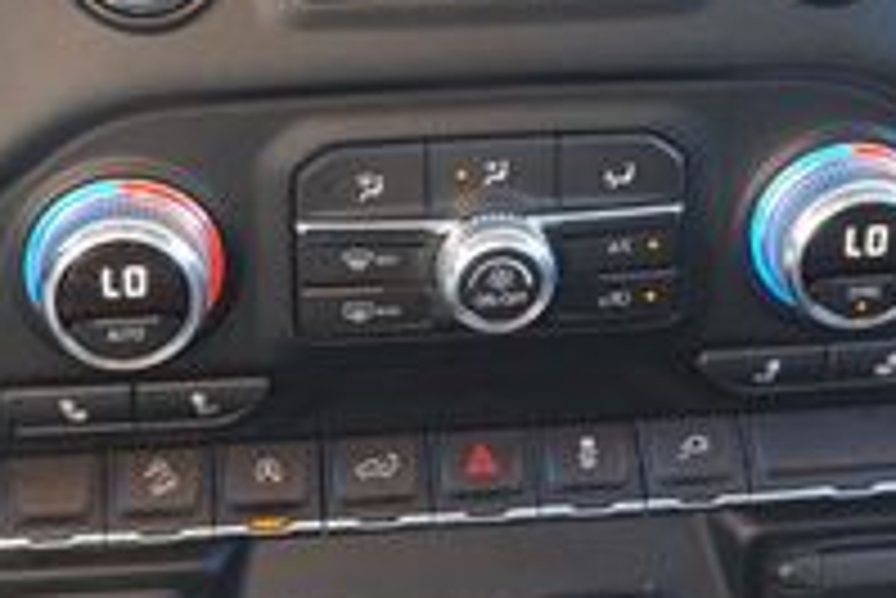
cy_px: -36
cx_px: 347
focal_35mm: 77
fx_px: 1918
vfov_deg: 17.2
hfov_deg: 26.2
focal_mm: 16
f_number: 4
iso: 400
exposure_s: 1/60
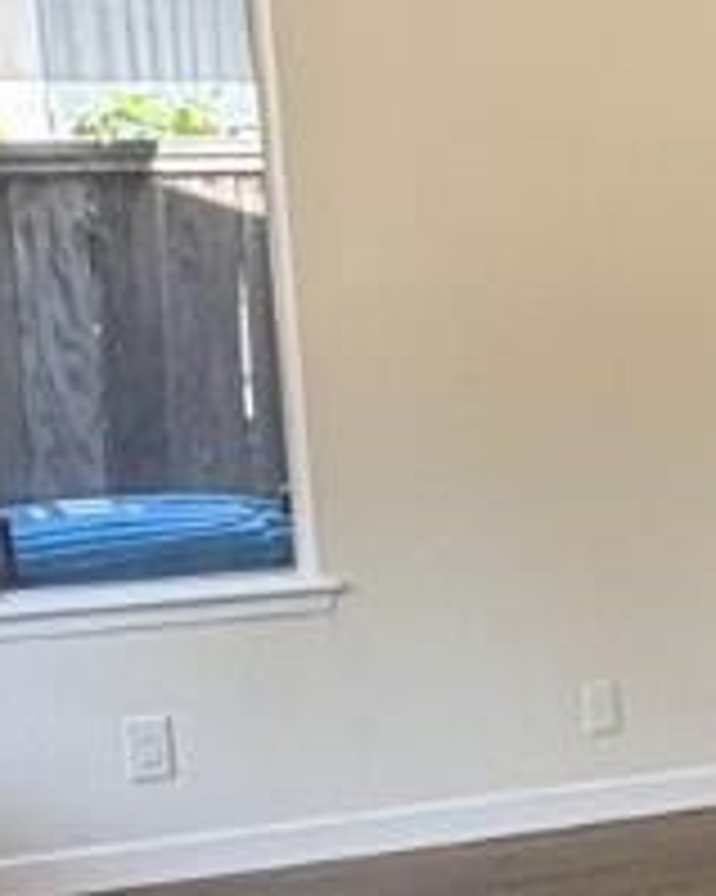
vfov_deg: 18.6
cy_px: 583
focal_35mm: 103
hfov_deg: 12.6
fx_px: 2730
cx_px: 1558
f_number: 2.2
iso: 100
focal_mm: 2.22
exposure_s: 1/99
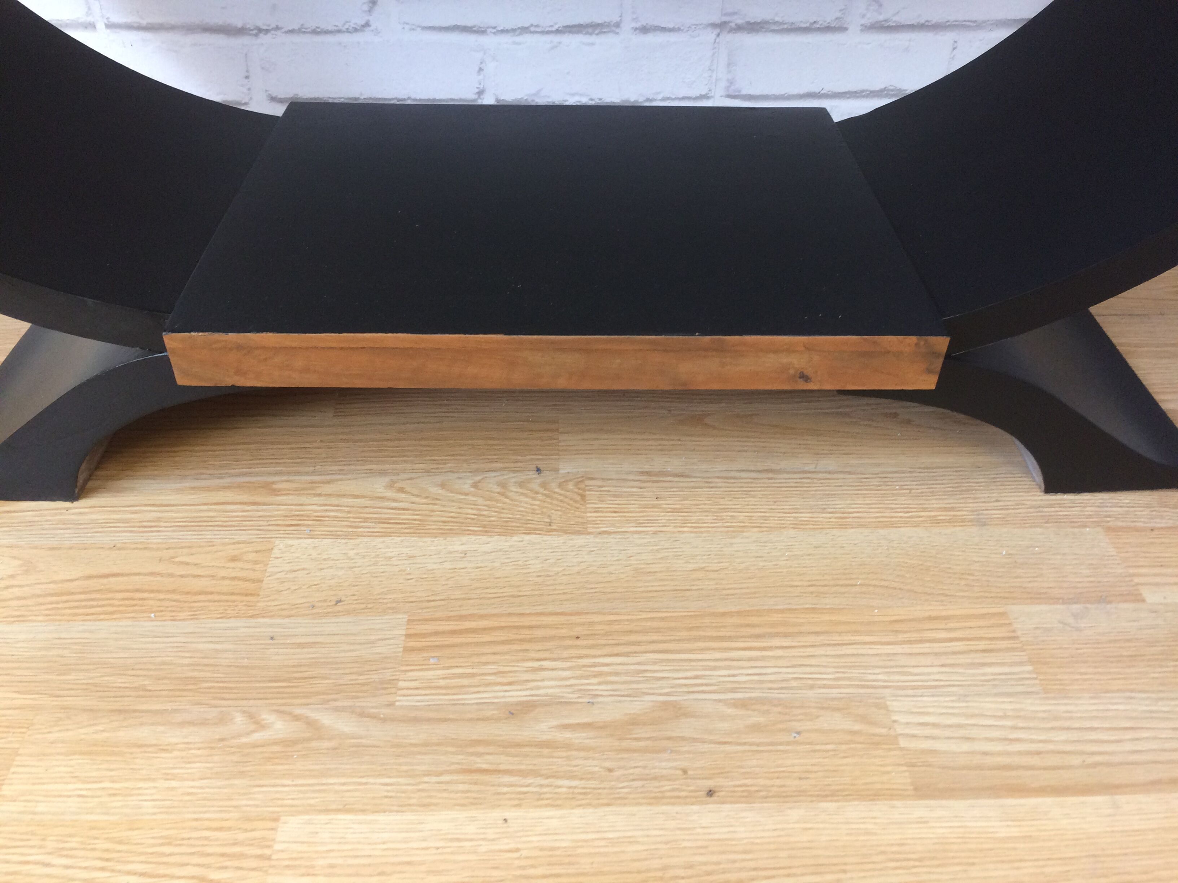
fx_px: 987
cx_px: 589
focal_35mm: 29
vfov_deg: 48.2
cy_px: 442
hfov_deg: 61.7
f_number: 2.2
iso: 160
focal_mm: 4.15
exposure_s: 1/33
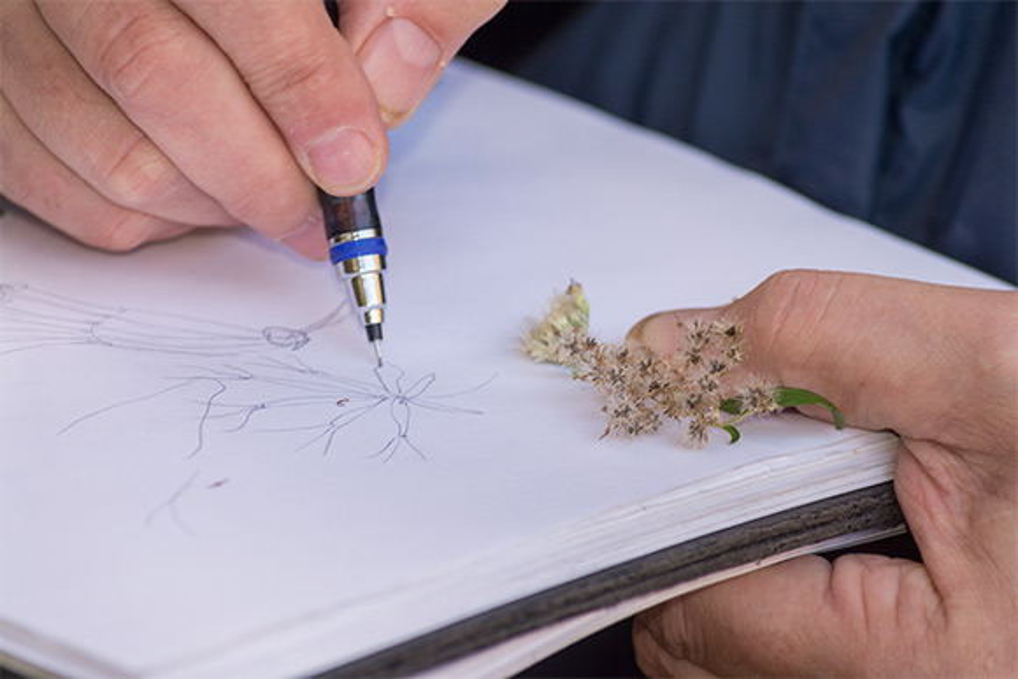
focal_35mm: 185
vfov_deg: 7.4
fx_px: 5232
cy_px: 340
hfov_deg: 11.1
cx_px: 509
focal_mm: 185
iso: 640
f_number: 8
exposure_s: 1/180
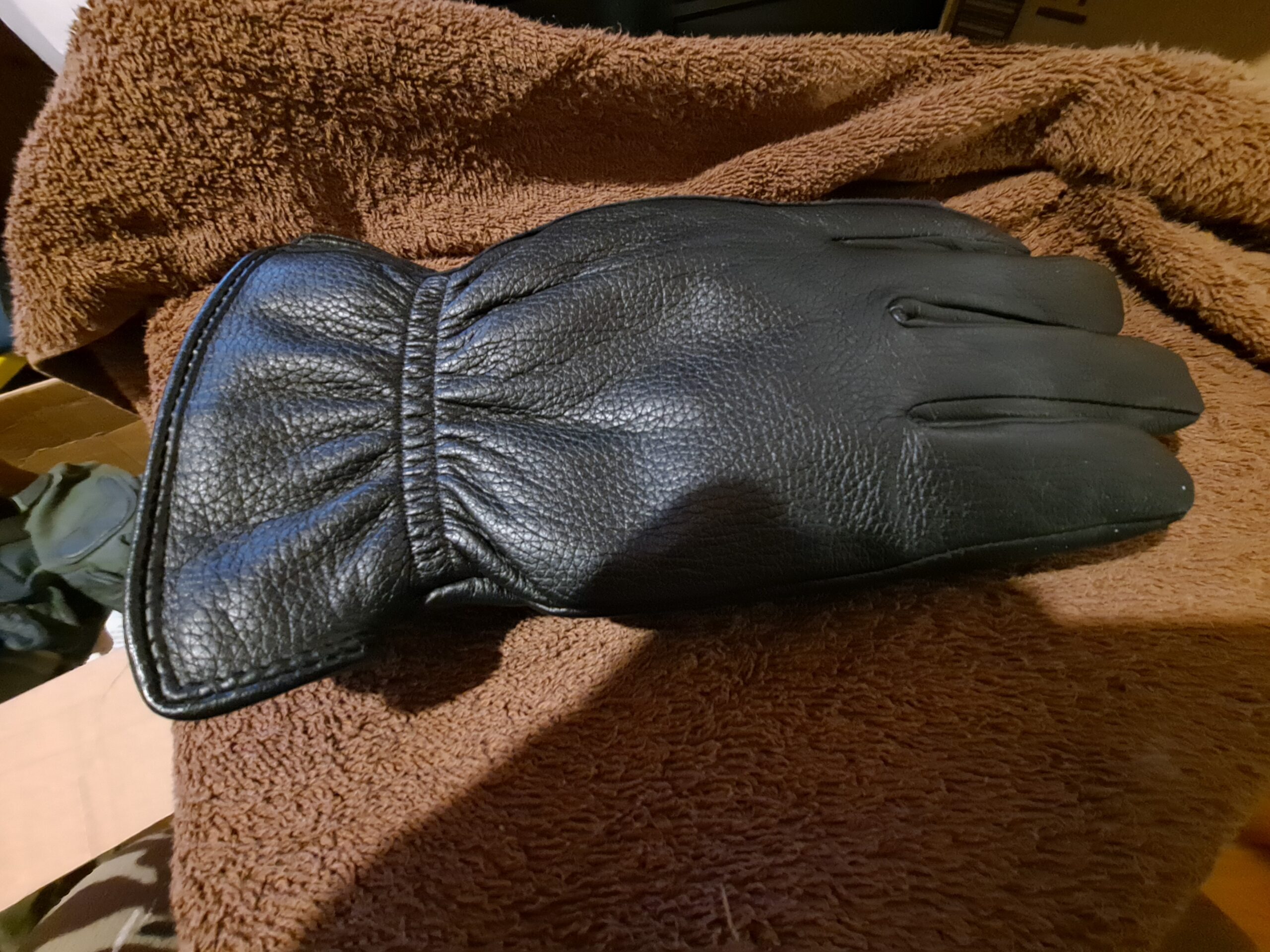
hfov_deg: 106.2
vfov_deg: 89.9
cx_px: 635
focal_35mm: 13
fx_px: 477
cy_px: 476
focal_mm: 1.74
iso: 800
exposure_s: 1/10
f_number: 2.2
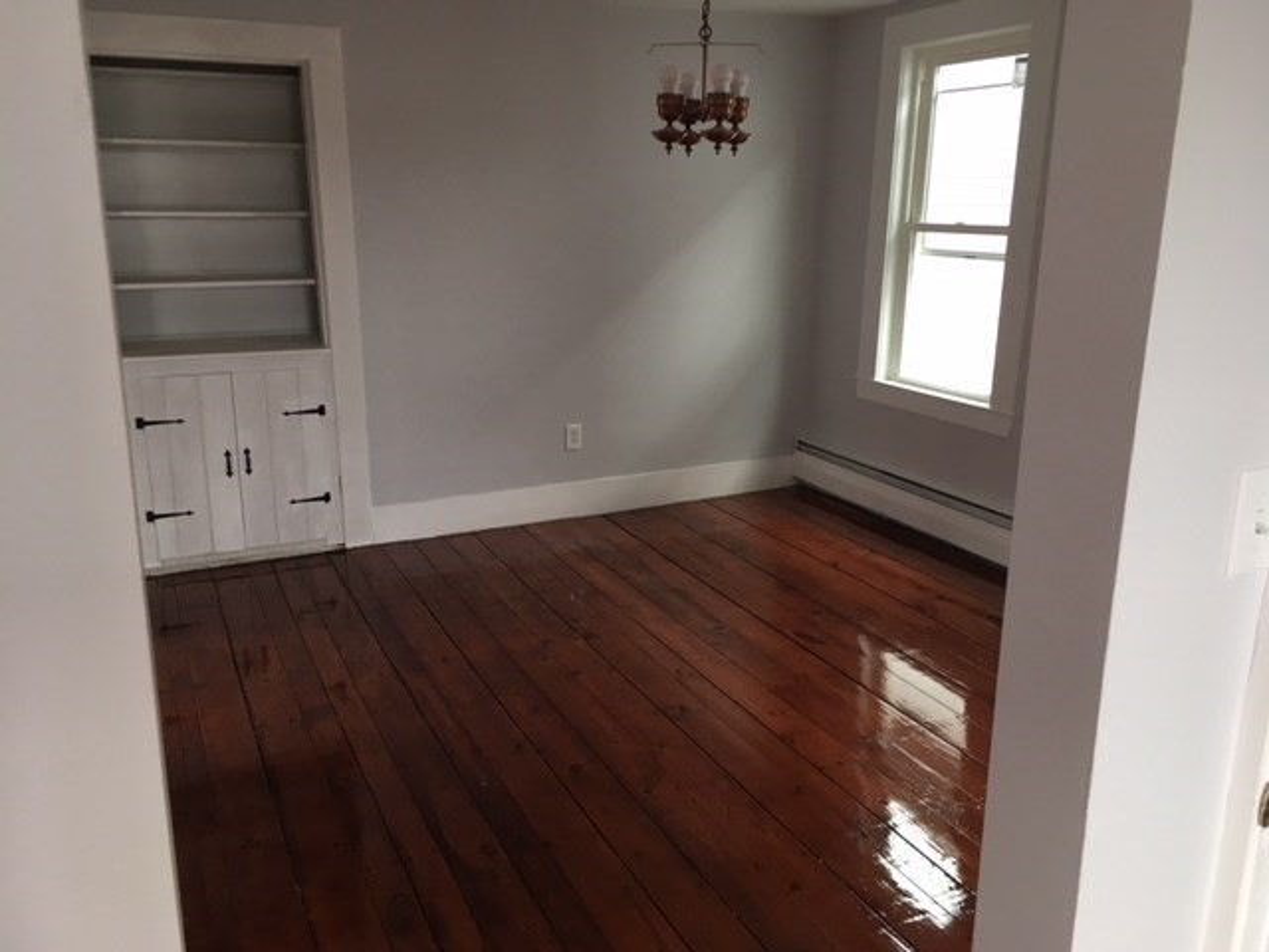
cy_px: 476
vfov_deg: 48.2
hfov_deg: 61.7
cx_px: 634
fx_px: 1063
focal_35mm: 29
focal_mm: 4.15
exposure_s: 1/30
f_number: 2.2
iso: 64
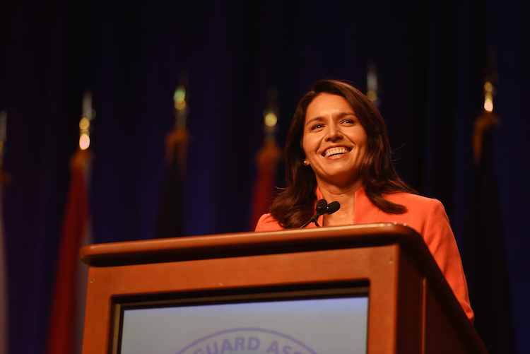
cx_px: 265
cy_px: 177
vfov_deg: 6.9
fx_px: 2946
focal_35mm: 200
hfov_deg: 10.3
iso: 800
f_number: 3.2
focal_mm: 200
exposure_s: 1/200
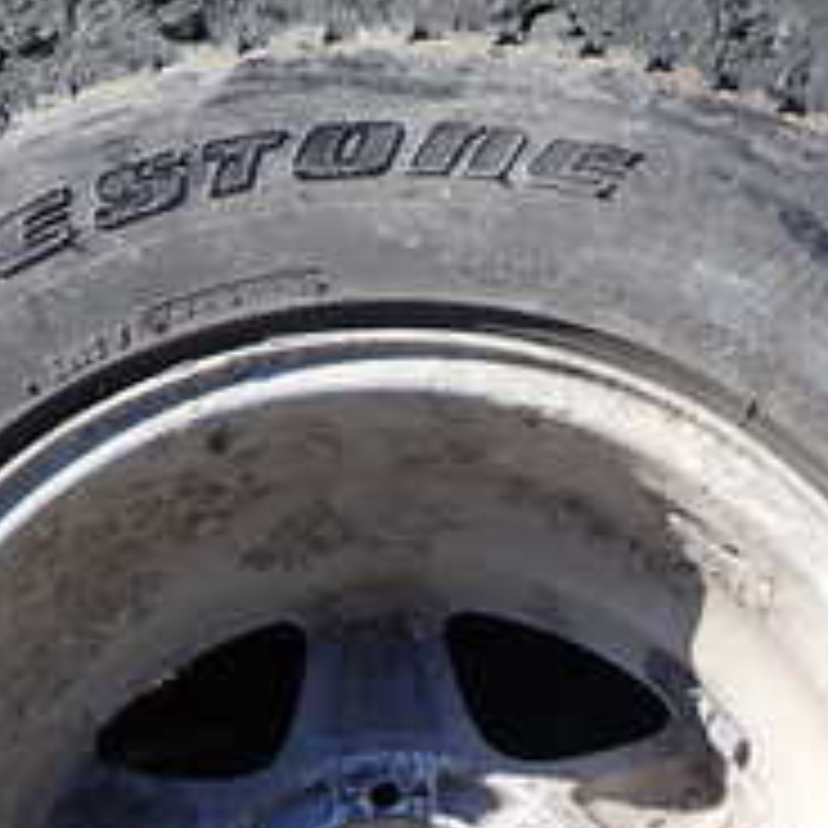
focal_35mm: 72
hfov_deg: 24.0
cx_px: 396
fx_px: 1948
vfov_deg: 22.1
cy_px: 1008
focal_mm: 4.5
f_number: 2.8
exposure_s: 1/640
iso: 100
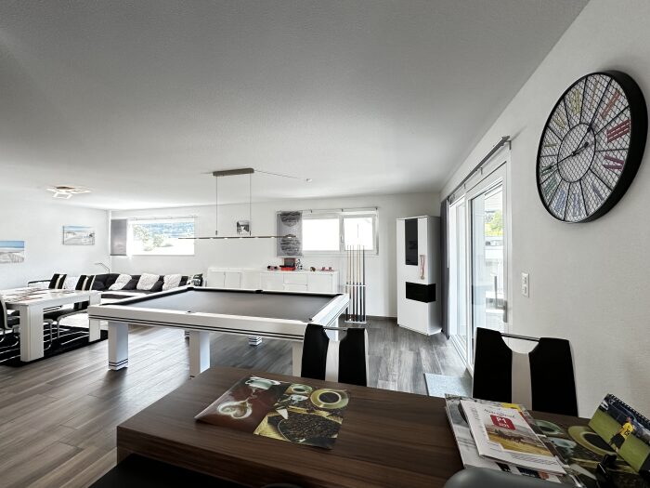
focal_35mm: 14
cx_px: 325
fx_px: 263
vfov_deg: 85.7
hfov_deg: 102.1
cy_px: 244
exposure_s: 1/100
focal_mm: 2.22
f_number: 2.2
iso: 200
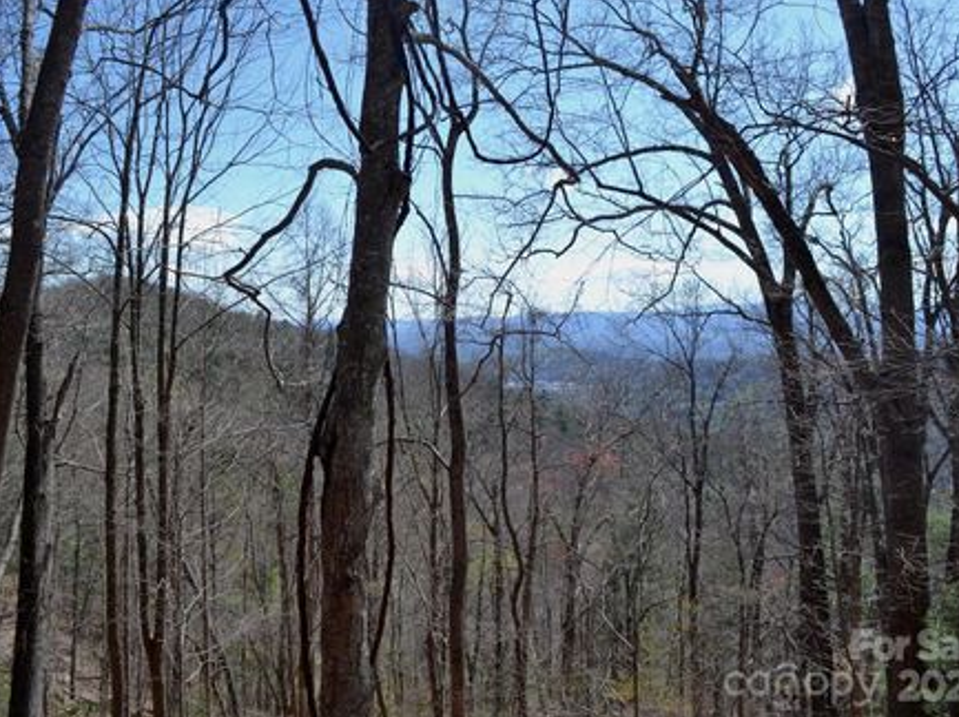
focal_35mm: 30
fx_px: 830
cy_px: 362
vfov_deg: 46.7
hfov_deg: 60.0
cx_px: 476
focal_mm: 18
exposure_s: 1/200
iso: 100
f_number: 7.1
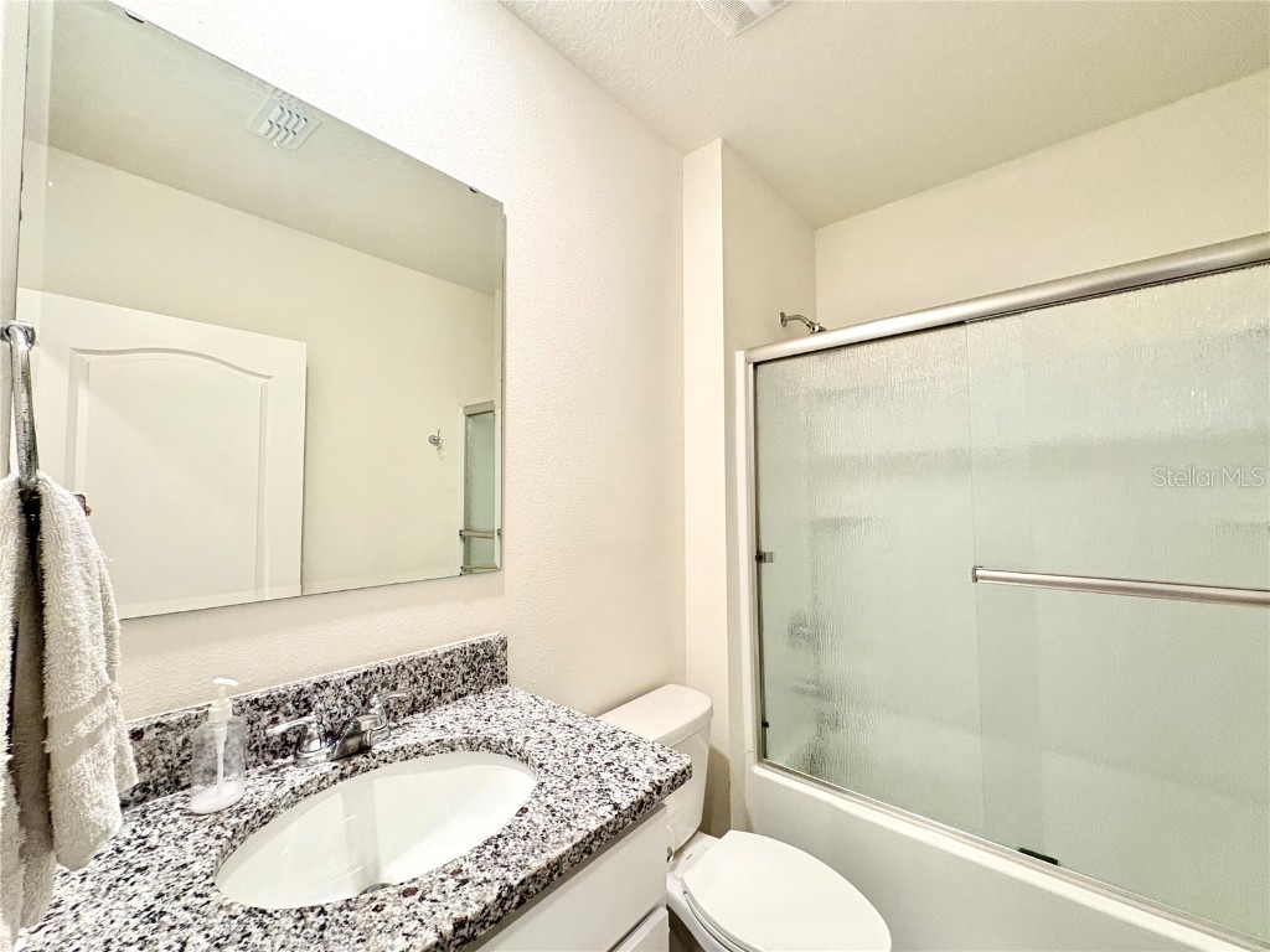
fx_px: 514
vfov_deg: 85.7
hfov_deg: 102.1
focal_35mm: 14
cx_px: 635
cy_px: 476
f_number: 2.2
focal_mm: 2.22
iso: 400
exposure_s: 1/60
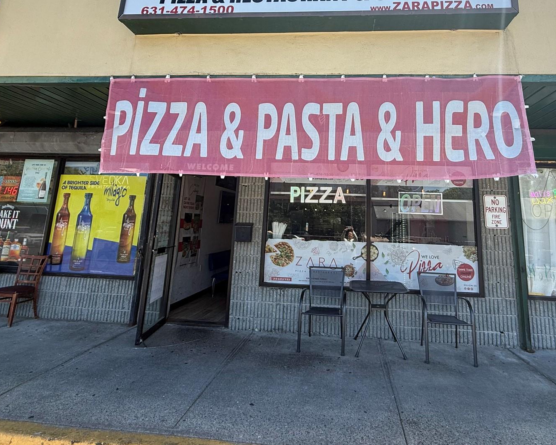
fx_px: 346
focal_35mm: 21
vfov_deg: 64.3
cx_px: 322
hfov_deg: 77.1
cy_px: 159
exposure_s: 1/482
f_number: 2.2
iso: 50
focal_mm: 2.22
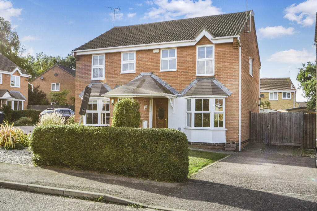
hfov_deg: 53.1
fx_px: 317
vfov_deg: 36.9
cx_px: 158
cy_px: 106
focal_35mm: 36
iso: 100
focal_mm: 24
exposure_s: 1/200
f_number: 5.6
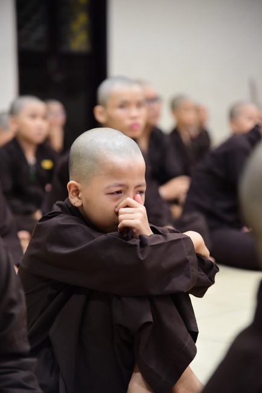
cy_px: 196
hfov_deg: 11.4
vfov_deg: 17.1
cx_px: 131
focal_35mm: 120
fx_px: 1309
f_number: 4
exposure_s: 1/30
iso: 2500
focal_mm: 120
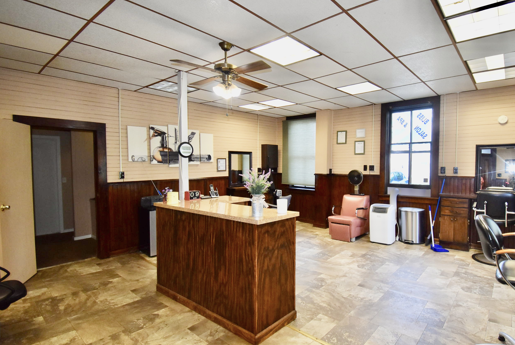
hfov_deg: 89.0
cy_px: 177
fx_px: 258
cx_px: 304
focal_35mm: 18
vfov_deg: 67.5
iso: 800
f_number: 4.5
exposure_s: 1/160
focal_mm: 10
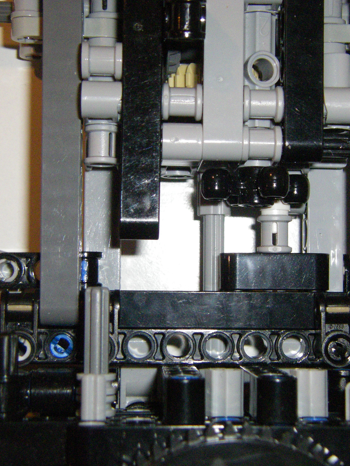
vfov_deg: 23.6
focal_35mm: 83
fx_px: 1119
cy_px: 233
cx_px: 212
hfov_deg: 17.8
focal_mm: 10.3
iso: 500
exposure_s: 1/60
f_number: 7.5
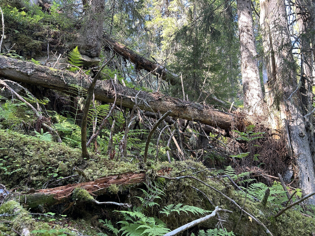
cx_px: 158
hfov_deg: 67.3
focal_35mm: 26
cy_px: 118
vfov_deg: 53.1
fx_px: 237
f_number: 1.5
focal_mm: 5.7
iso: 125
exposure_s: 1/109
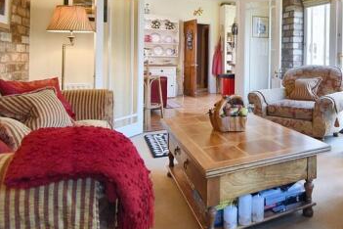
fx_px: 267
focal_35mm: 28
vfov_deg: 44.9
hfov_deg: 60.4
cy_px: 59
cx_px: 272
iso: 100
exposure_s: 1/15
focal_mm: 10
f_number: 4.5
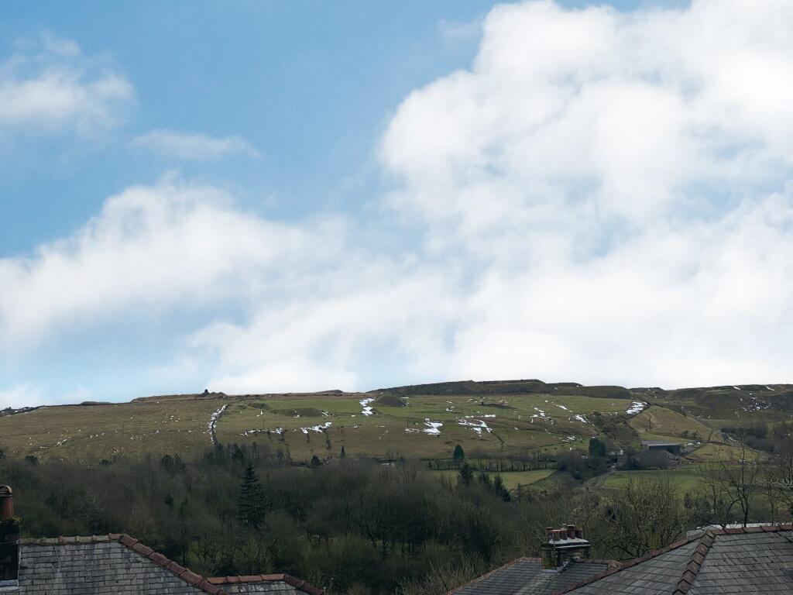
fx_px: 1191
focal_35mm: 52
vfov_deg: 28.0
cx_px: 396
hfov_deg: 36.8
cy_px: 298
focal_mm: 6
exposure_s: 1/1370
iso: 20
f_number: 2
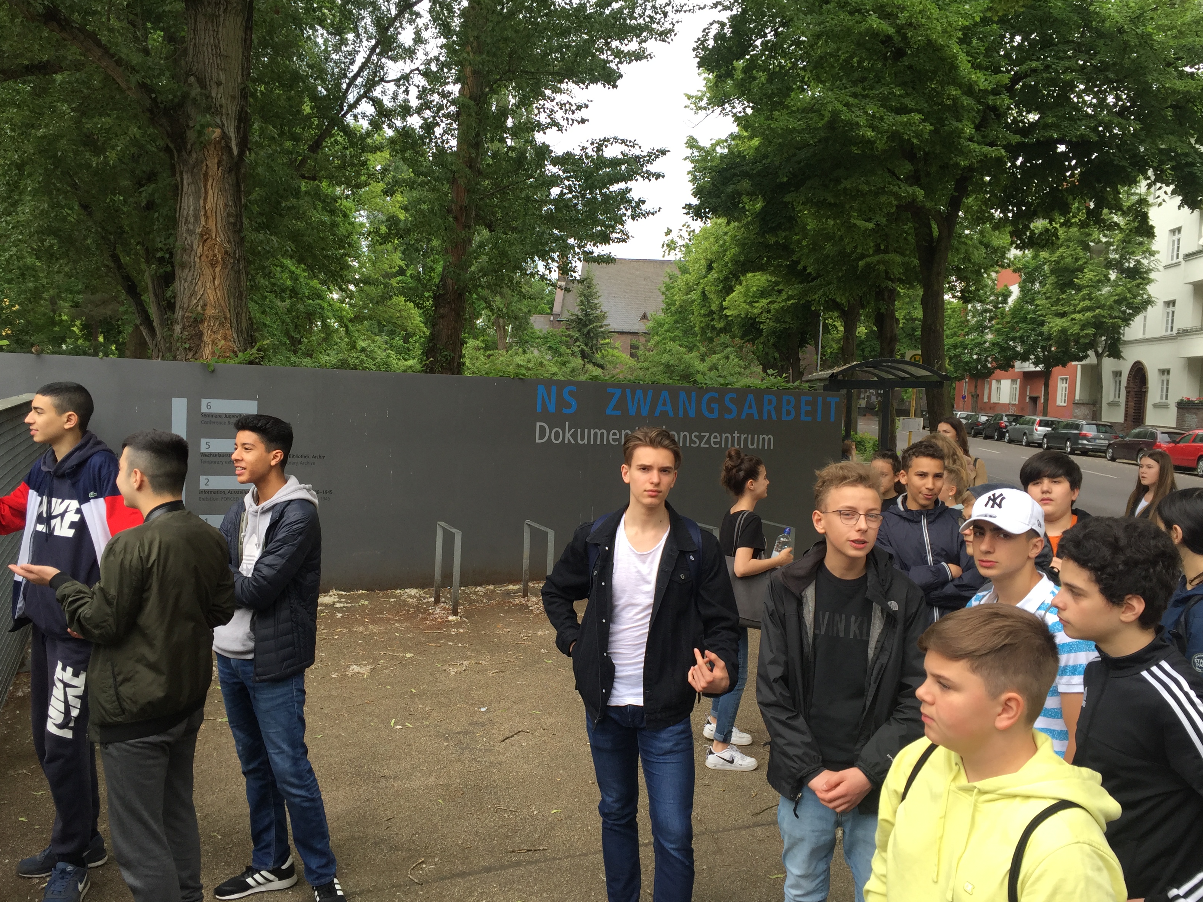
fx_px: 1043
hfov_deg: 60.0
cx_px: 589
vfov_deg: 46.8
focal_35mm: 30
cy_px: 454
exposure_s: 1/316
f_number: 2.2
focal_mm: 4.15
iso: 32
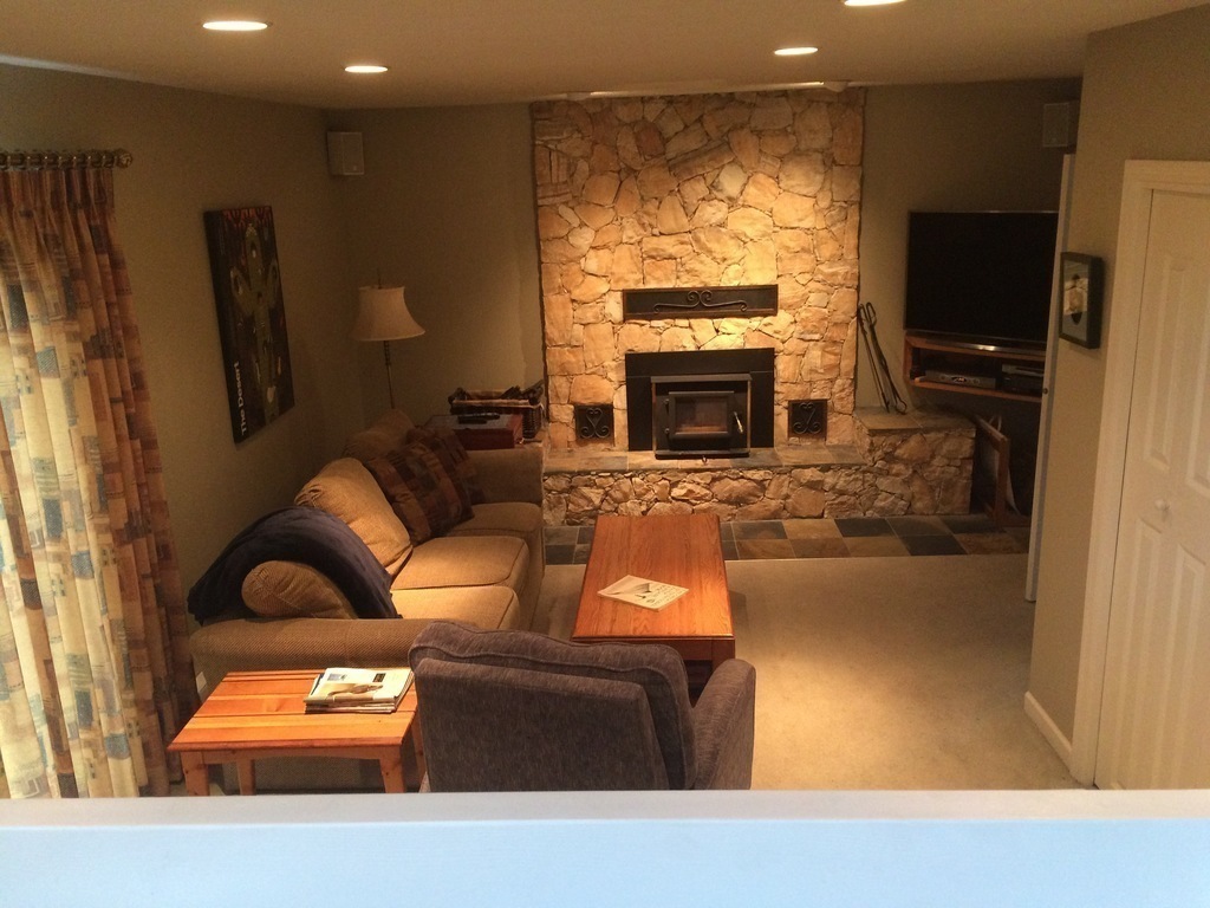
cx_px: 605
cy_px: 454
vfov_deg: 48.2
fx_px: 1014
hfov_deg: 61.7
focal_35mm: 29
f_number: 2.2
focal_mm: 4.15
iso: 250
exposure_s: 1/30
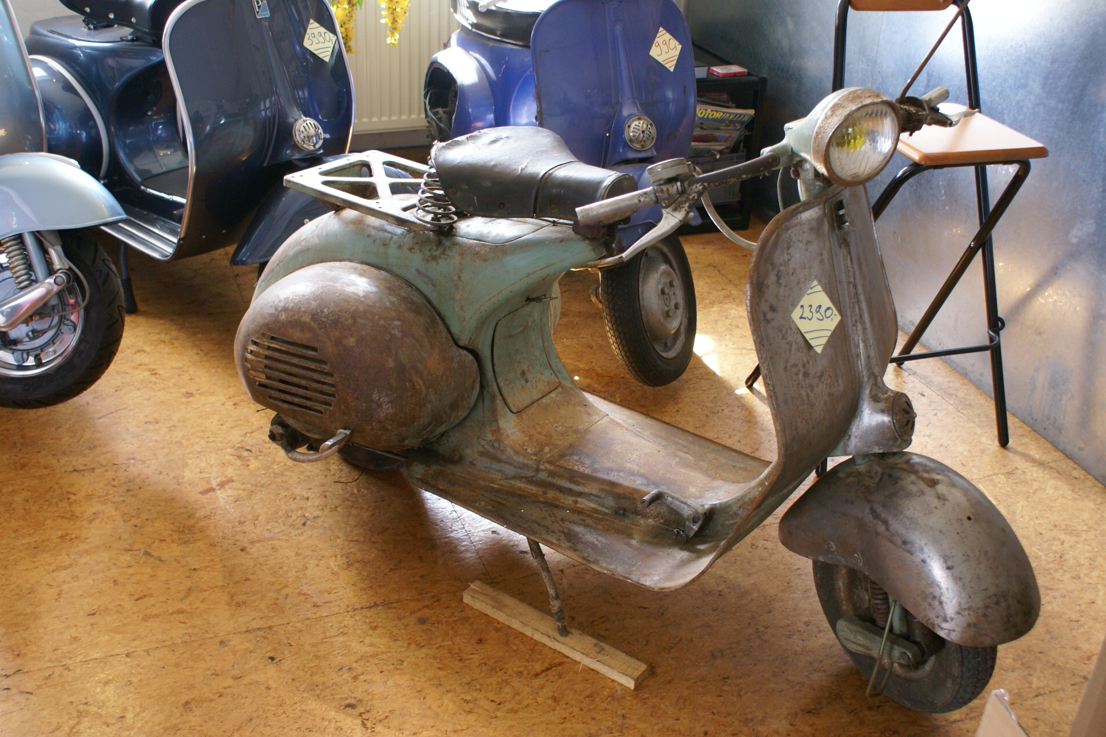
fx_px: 1198
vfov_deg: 34.2
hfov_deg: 49.6
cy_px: 368
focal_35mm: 39
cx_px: 553
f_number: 4.5
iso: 320
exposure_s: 1/40
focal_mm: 26
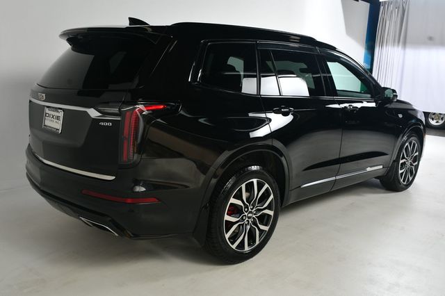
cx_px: 222
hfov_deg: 57.2
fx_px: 408
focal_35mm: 33
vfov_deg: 39.9
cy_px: 148
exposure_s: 1/160
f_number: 10
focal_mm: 22
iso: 100
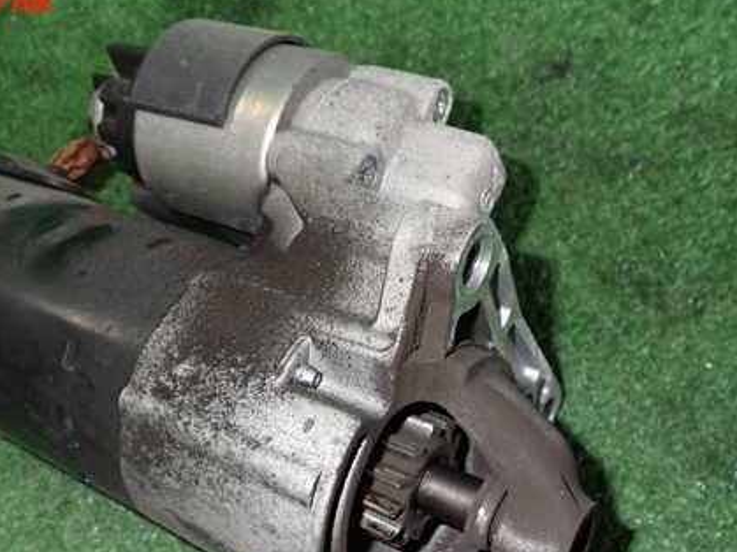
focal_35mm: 43
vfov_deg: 33.2
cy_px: 374
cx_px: 257
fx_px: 915
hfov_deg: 43.4
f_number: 6.3
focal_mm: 5.4
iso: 500
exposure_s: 1/30
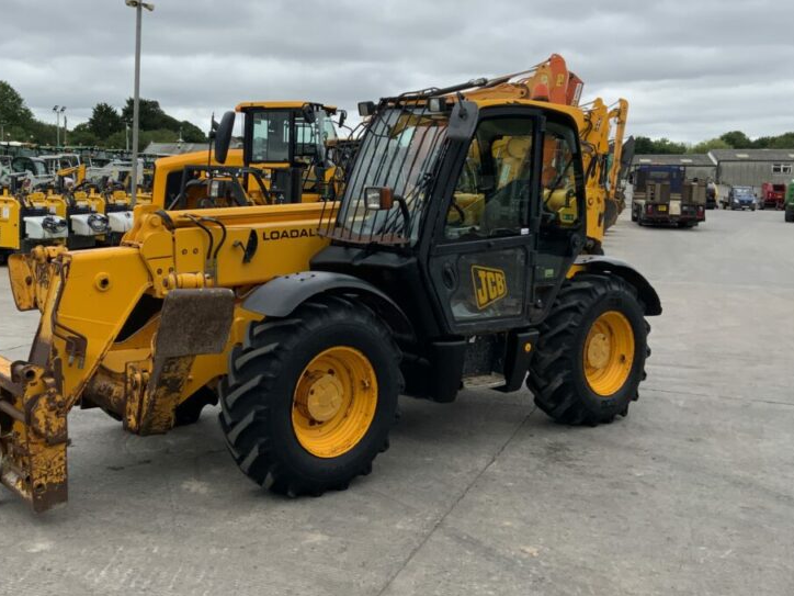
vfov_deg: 35.0
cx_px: 337
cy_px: 246
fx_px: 940
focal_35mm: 41
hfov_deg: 45.6
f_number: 1.8
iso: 16
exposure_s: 1/1534
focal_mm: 3
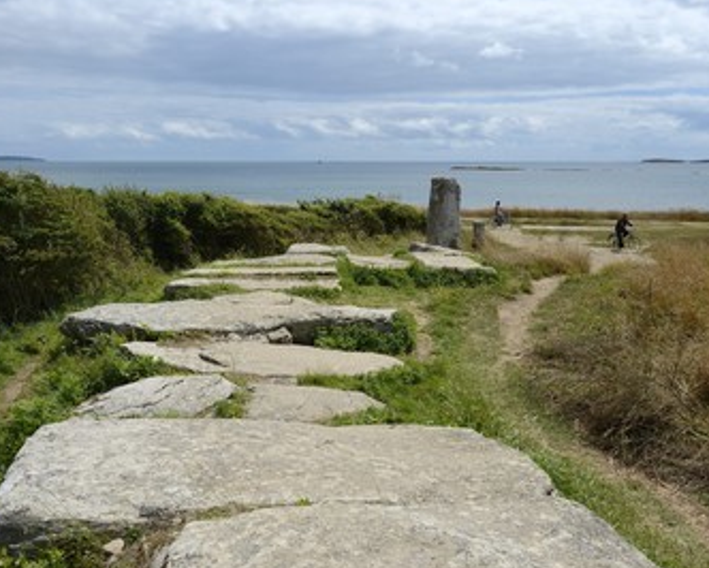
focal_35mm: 38
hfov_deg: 47.9
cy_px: 280
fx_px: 798
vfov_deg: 39.2
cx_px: 387
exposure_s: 1/1600
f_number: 5.6
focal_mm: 32
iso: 200
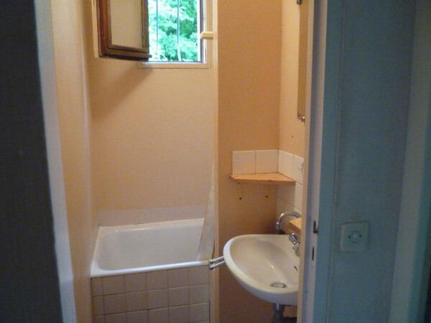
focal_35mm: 30
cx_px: 216
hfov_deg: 60.0
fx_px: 374
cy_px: 162
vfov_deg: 46.8
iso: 800
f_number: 3.3
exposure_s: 1/25
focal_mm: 5.2
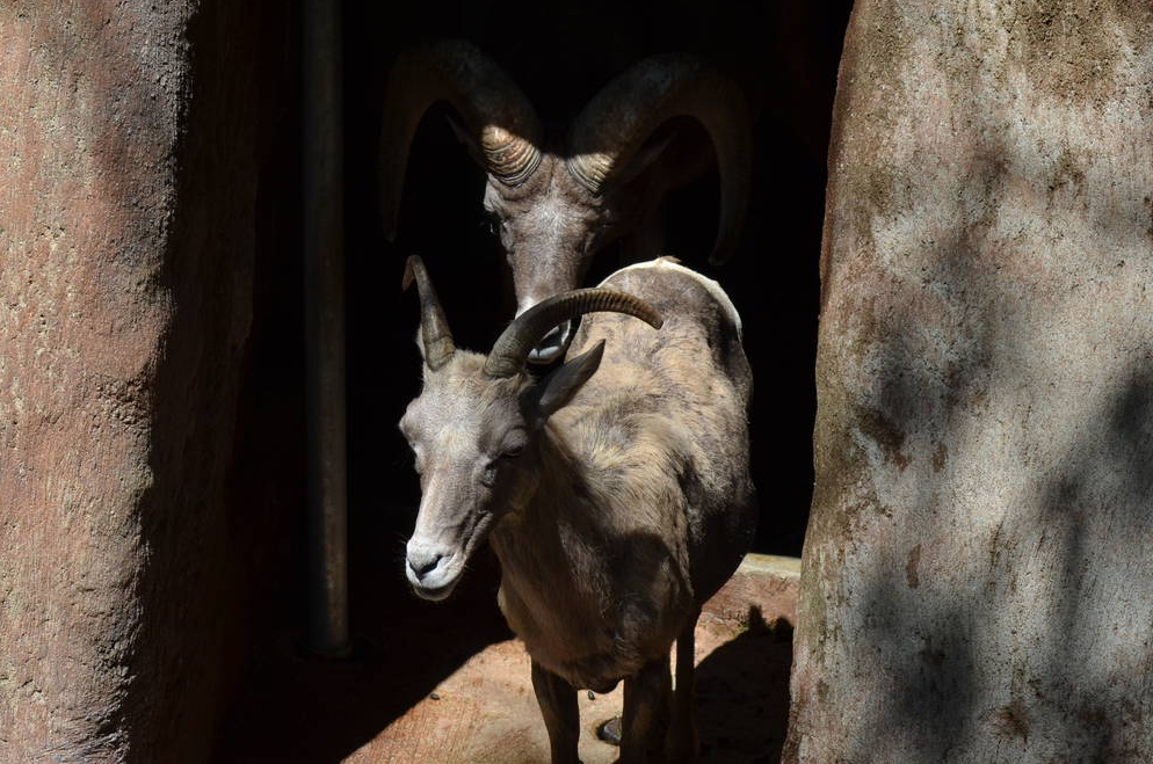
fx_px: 5403
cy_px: 481
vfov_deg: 8.1
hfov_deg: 12.2
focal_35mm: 169
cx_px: 587
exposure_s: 1/640
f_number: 6.3
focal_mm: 70
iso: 200
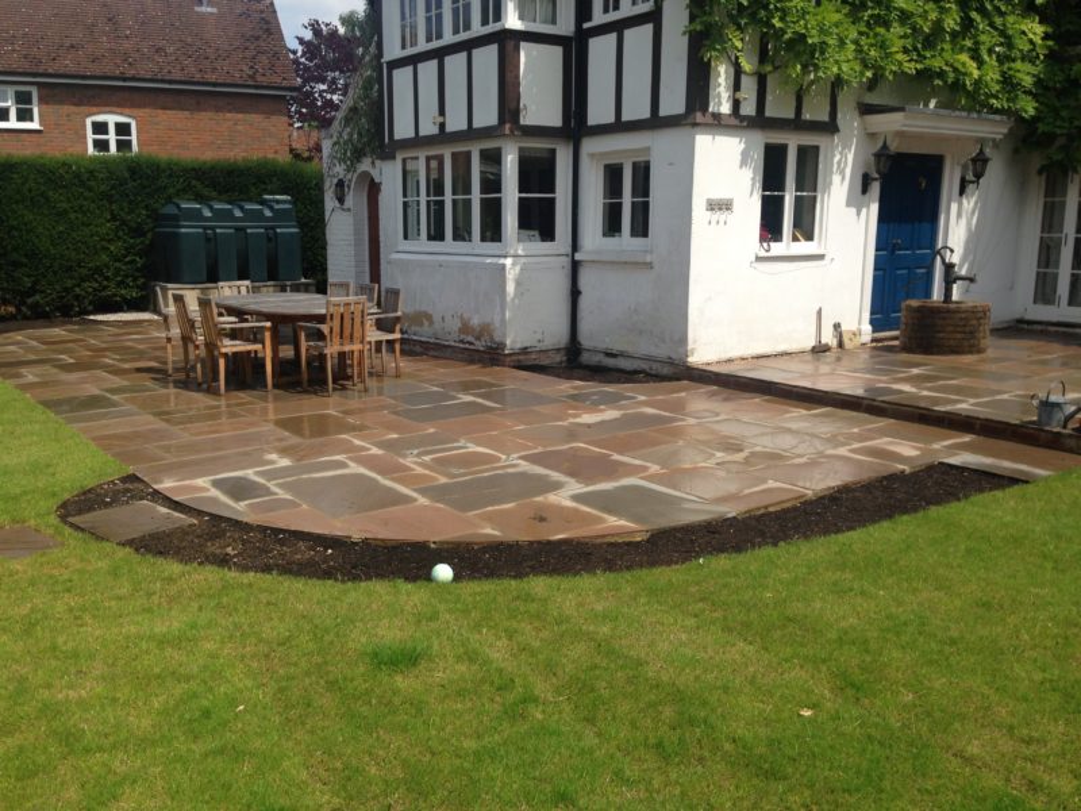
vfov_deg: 42.9
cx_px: 540
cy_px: 406
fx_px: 1031
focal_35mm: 33
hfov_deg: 55.4
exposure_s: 1/1550
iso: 50
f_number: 2.4
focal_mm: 4.12
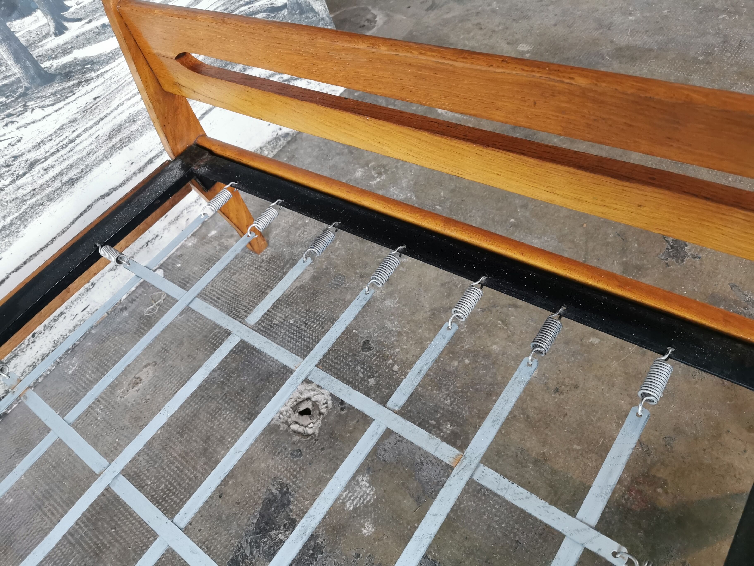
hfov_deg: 65.3
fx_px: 588
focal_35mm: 27
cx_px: 377
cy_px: 283
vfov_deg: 51.4
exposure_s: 1/60
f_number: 1.6
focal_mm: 5.56
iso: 320
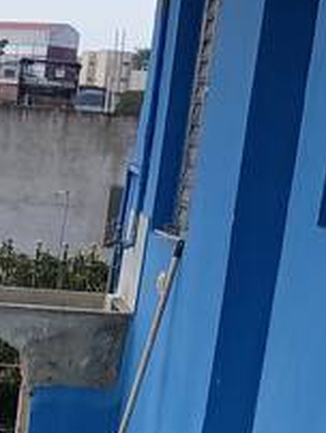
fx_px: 1742
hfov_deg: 10.3
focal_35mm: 139
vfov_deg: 12.5
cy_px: 868
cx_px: -161
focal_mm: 3.98
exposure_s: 1/479
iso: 20
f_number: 1.8
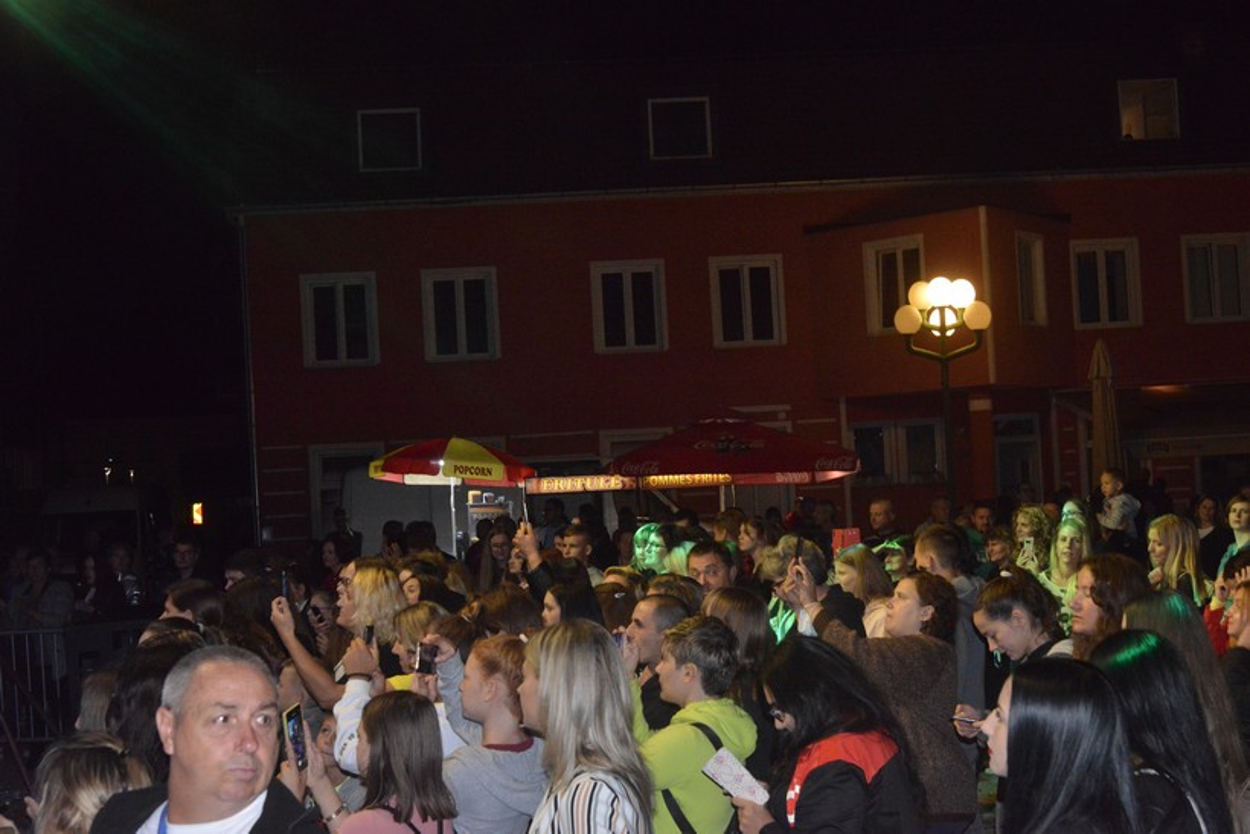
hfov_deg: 36.2
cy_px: 417
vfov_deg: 24.6
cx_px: 625
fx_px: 1910
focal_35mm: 55
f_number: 8
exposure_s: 1/60
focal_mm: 55
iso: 6400
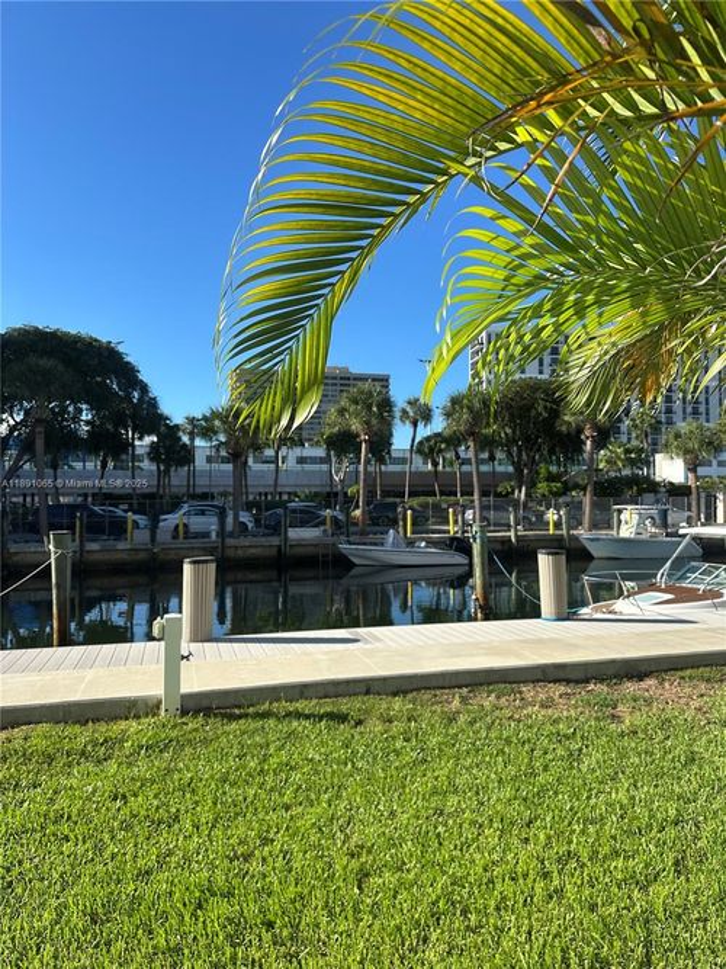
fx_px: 671
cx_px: 363
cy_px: 484
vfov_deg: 71.6
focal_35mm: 24
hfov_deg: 56.8
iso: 80
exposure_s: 1/3356
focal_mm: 6.86
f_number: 1.78
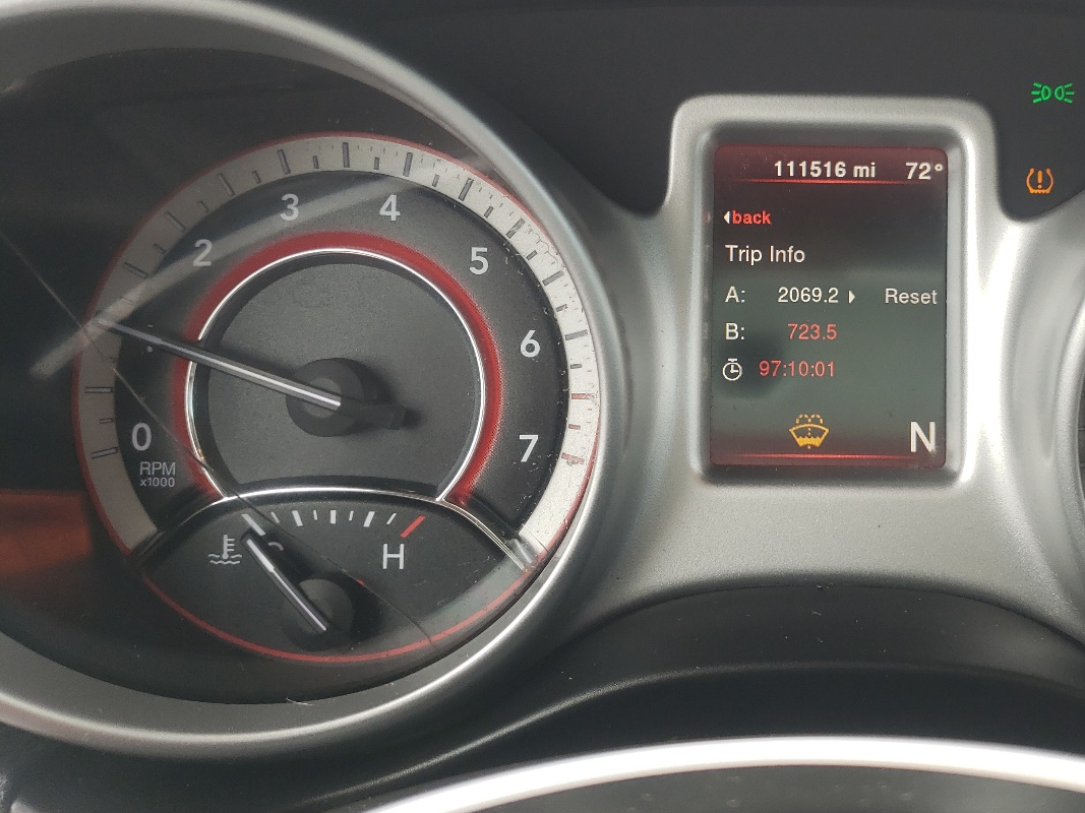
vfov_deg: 36.5
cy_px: 285
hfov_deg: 46.3
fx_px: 1222
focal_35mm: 39
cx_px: 804
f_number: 1.5
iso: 50
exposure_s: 1/133
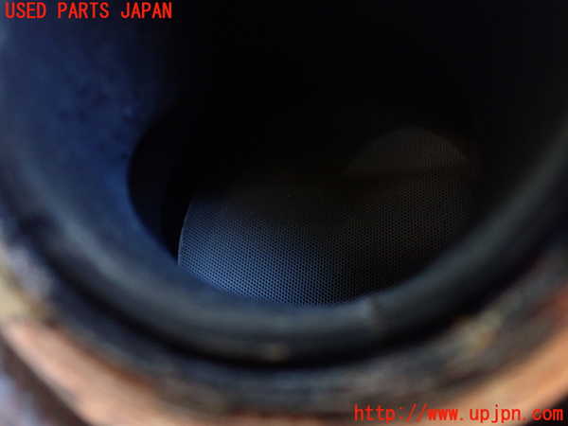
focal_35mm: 30
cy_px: 213
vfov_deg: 46.8
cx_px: 284
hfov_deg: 60.0
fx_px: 492
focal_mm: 5.4
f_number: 2.3
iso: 800
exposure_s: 1/80
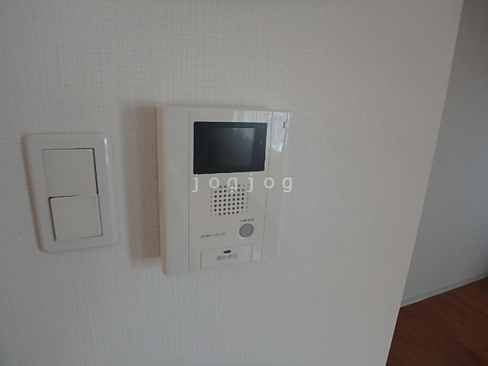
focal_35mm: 21
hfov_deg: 79.0
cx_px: 244
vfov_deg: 63.4
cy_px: 183
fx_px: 296
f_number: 3.5
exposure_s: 1/30
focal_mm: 3.7
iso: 250
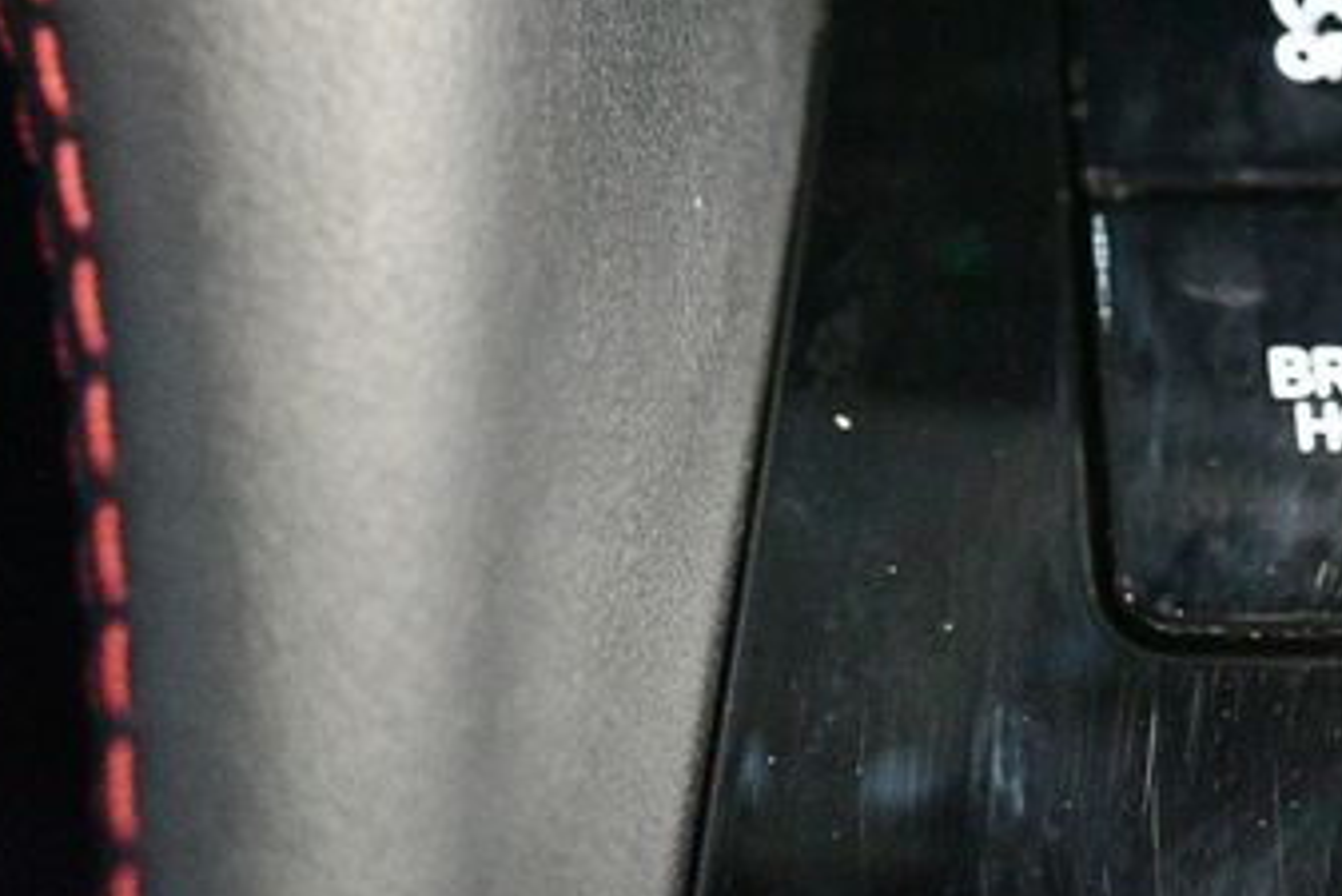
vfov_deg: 18.2
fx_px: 2760
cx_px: 1215
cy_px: 135
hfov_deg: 26.4
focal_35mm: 74
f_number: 4.2
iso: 12800
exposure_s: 1/30
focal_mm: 26
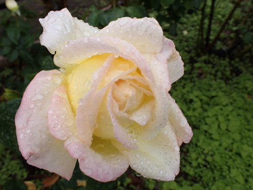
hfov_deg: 60.0
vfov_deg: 46.8
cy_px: 95
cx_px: 126
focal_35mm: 30
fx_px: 219
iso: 100
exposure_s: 1/320
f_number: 3.2
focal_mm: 5.4
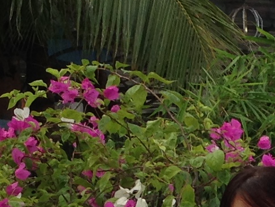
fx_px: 1757
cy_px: 359
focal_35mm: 221
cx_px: 303
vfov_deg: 6.6
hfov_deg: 8.9
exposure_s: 1/889
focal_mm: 4.12
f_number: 2.4
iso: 50
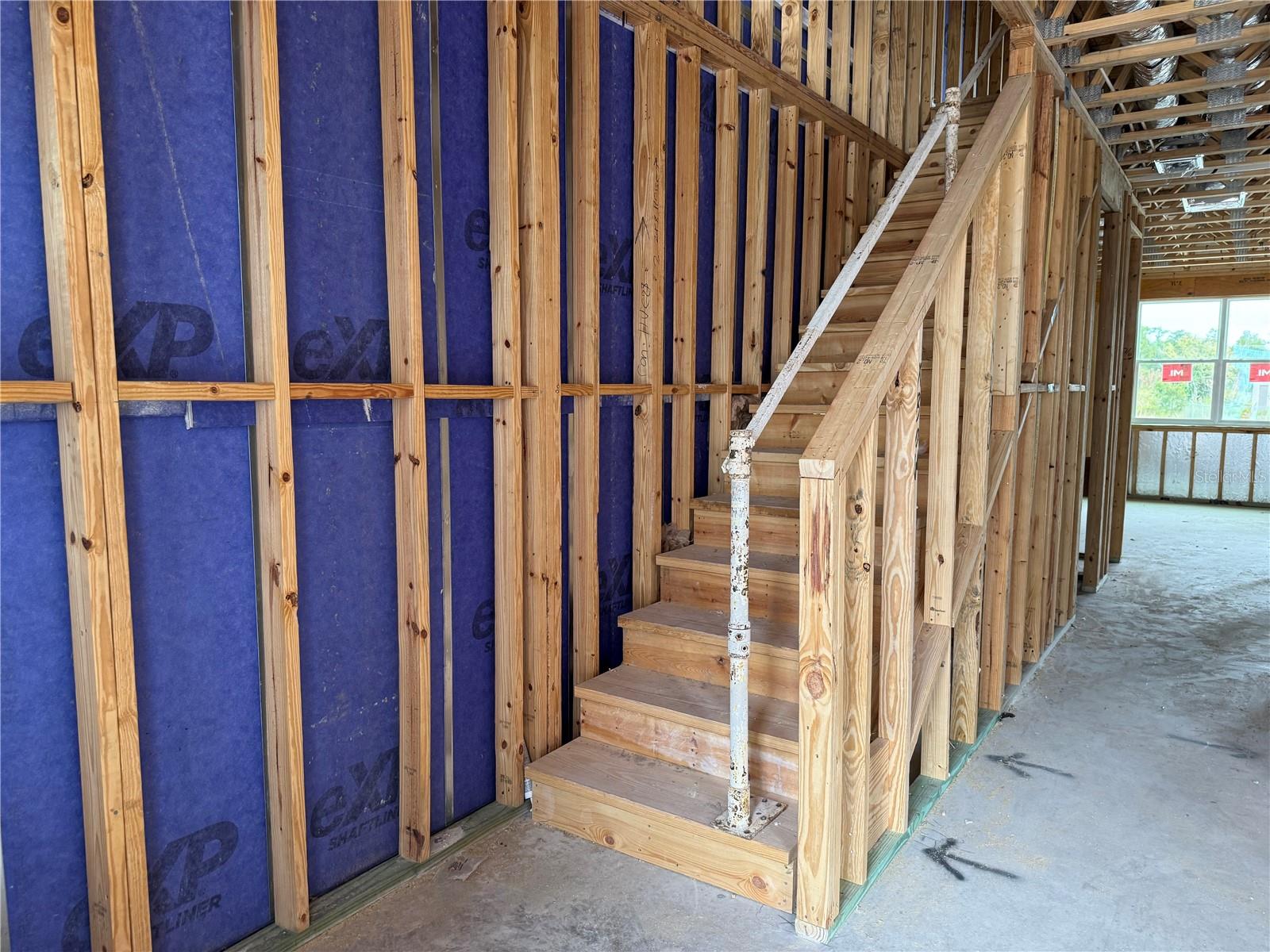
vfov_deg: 56.8
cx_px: 635
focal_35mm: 24
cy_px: 476
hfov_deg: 71.6
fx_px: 881
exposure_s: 1/121
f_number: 1.78
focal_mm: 6.76
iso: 200
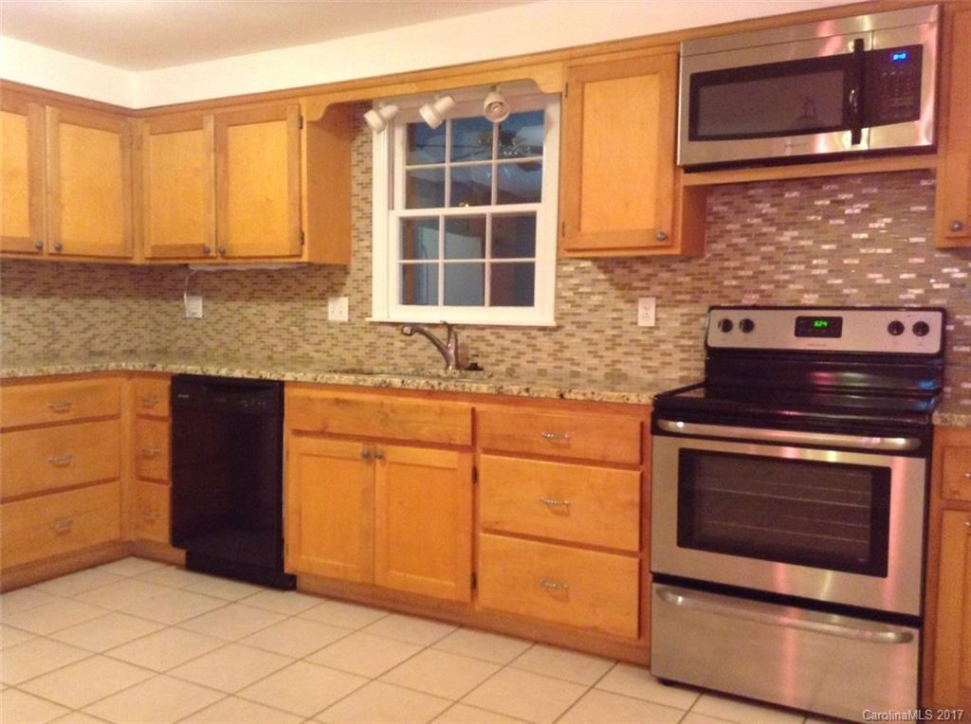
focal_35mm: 33
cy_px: 362
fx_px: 924
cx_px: 486
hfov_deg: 55.4
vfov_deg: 42.8
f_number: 2.4
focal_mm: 3.3
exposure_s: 1/15
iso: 320
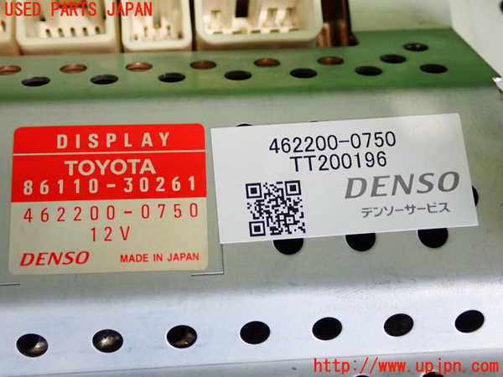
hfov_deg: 35.5
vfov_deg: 27.0
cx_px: 252
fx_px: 785
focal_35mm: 54
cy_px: 188
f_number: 3.3
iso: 800
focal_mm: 9.65
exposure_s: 1/30
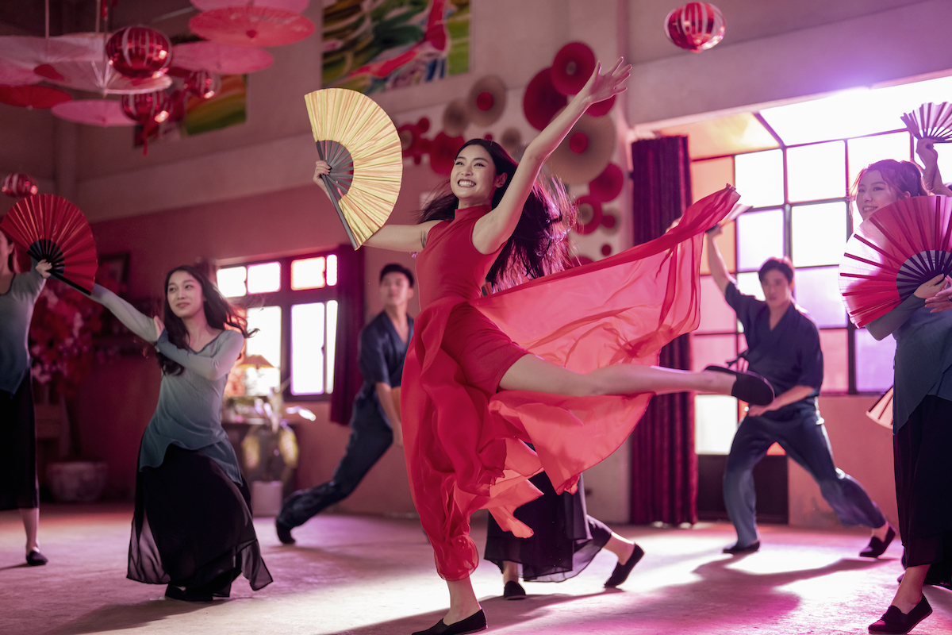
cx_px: 476
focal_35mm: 50
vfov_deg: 27.0
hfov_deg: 39.6
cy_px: 318
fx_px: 1322
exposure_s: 1/500
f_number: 1.4
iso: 1600
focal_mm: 50
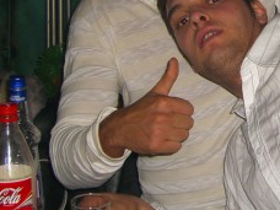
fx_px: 809
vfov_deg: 14.6
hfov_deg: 18.9
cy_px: 7
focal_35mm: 100
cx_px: 301
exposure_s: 1/60
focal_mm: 7.9
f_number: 2.8
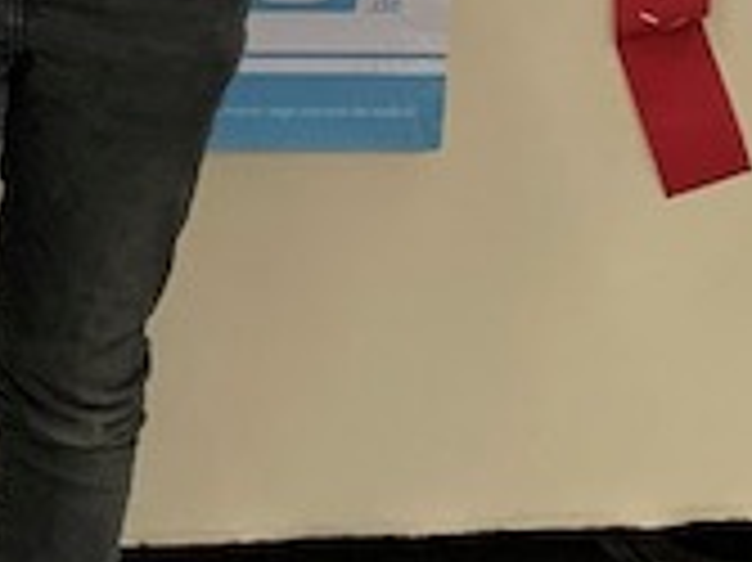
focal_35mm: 199
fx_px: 4320
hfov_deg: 9.2
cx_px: -883
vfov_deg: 7.3
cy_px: -324
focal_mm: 4.25
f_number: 1.8
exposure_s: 1/50
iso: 100
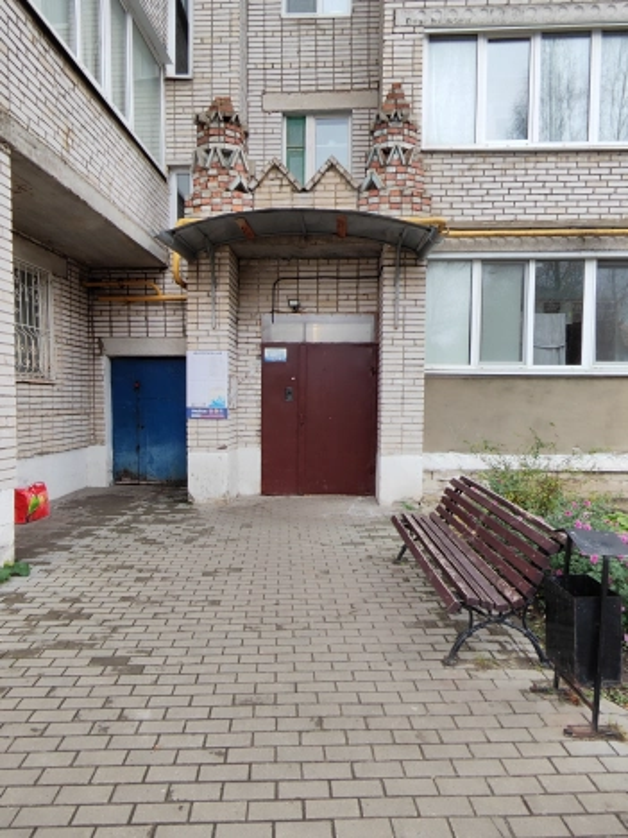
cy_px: 419
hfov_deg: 78.1
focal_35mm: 16
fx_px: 387
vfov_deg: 94.5
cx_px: 314
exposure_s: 1/50
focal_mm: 2.13
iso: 66
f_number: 2.4
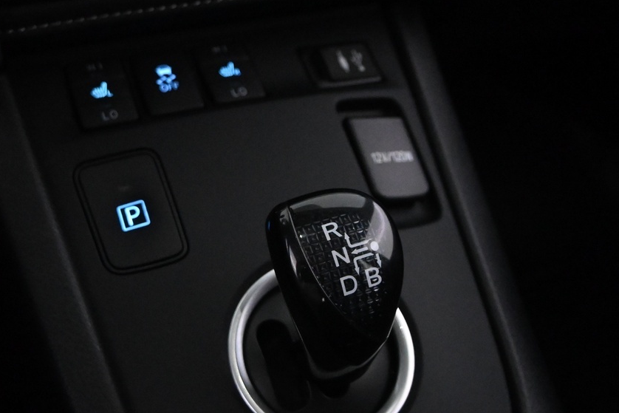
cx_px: 270
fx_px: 2493
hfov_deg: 14.1
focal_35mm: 145
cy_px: 184
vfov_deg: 9.5
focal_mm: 50
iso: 5000
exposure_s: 1/80
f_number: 6.3
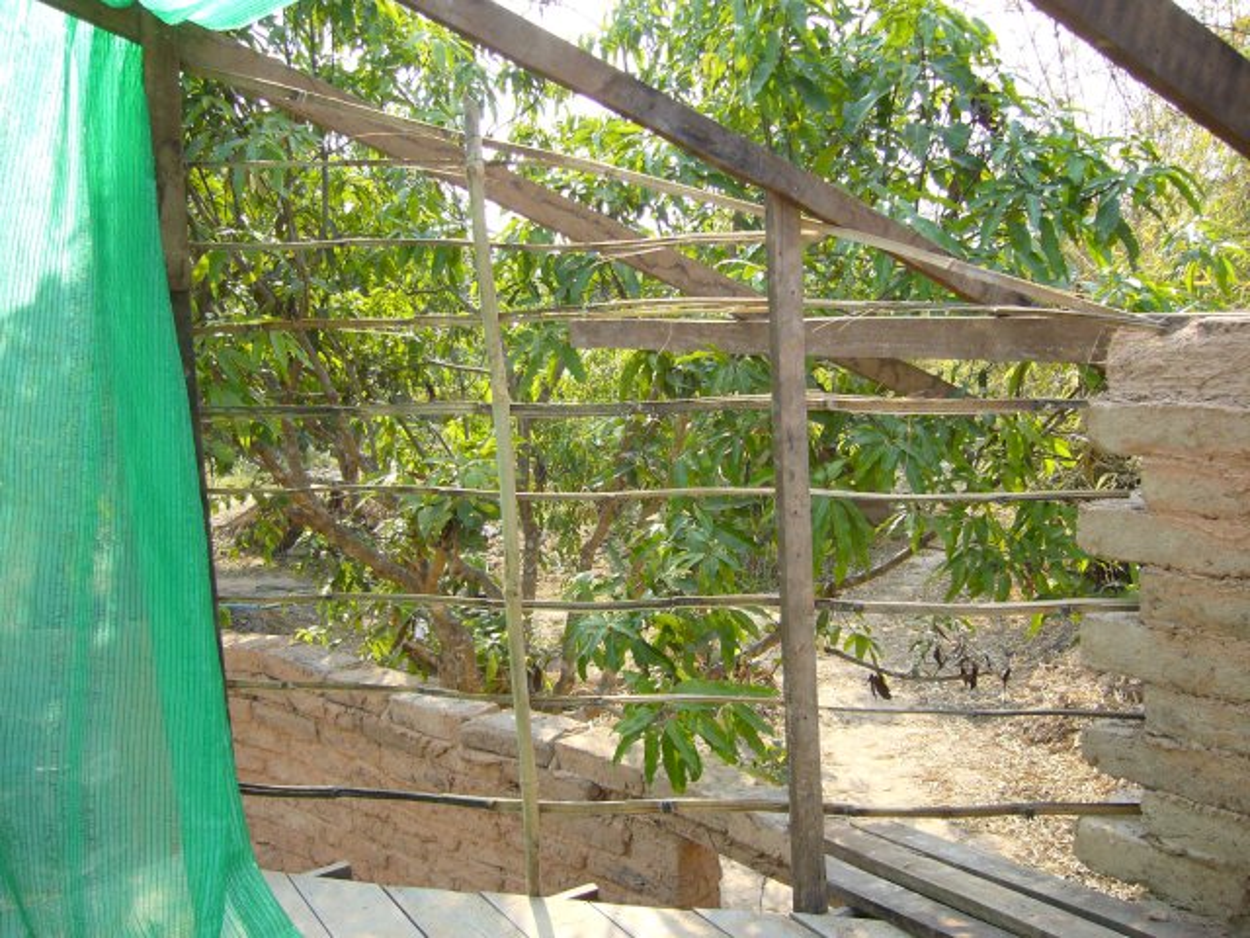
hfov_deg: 51.4
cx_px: 625
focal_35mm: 36
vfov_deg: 39.7
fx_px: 1300
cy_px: 469
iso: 100
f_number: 2.9
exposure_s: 1/320
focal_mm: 6
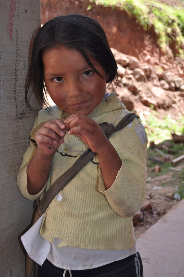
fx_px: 346
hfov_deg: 29.8
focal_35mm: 45
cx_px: 92
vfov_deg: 43.7
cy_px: 138
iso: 200
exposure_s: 1/125
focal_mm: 30
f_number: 4.5
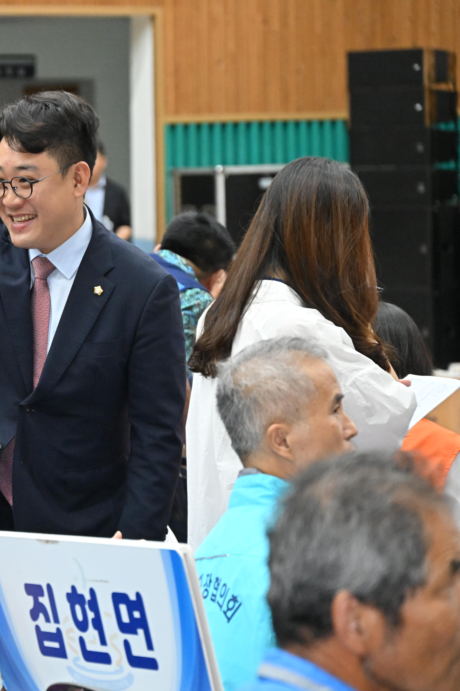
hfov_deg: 6.7
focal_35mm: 203
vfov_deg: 10.1
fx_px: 3891
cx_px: -58
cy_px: 346
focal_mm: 135
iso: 5000
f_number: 6.3
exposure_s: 1/250
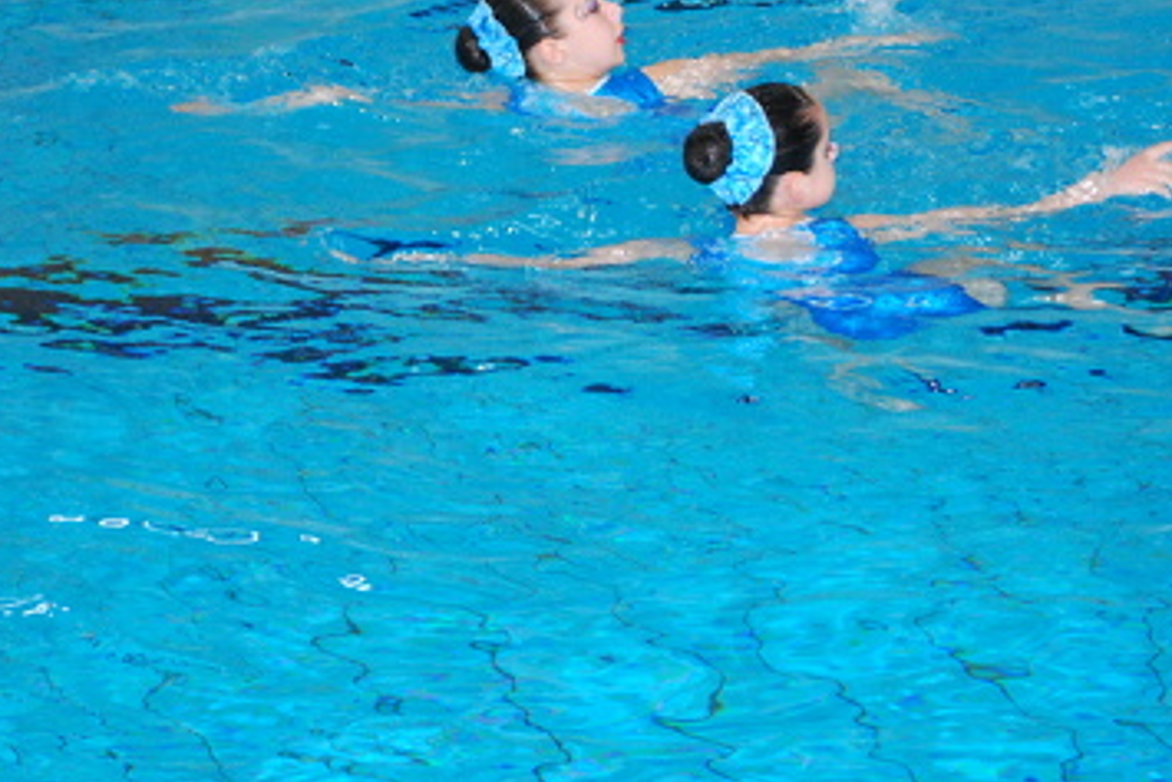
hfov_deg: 13.8
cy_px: 89
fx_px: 4849
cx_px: 637
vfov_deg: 9.2
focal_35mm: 149
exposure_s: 1/125
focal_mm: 55
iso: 1100
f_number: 4
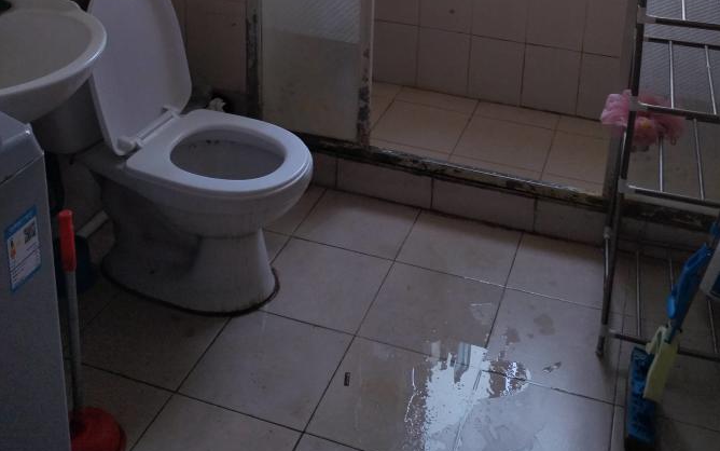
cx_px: 396
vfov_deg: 27.0
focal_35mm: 44
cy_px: -38
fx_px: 864
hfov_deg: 45.2
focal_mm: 4.75
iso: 113
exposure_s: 1/50
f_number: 1.8
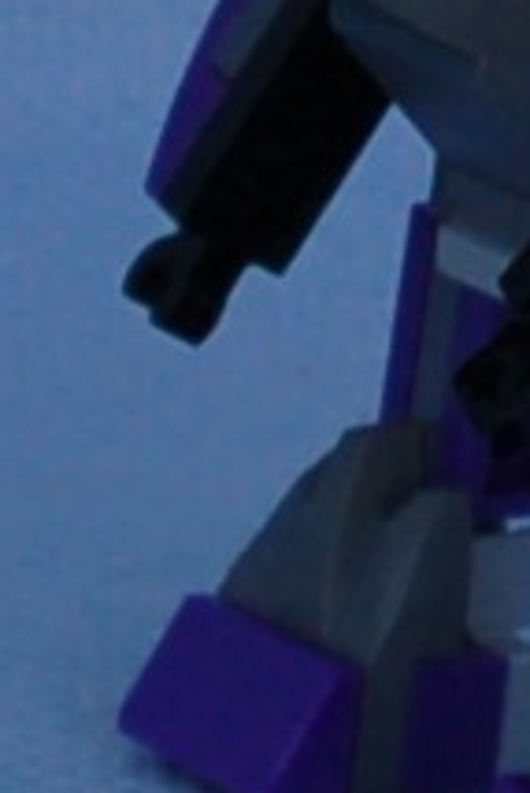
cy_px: 70
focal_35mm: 72
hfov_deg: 18.6
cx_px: 495
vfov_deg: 27.0
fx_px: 1587
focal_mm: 18
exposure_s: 1/500
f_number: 3.5
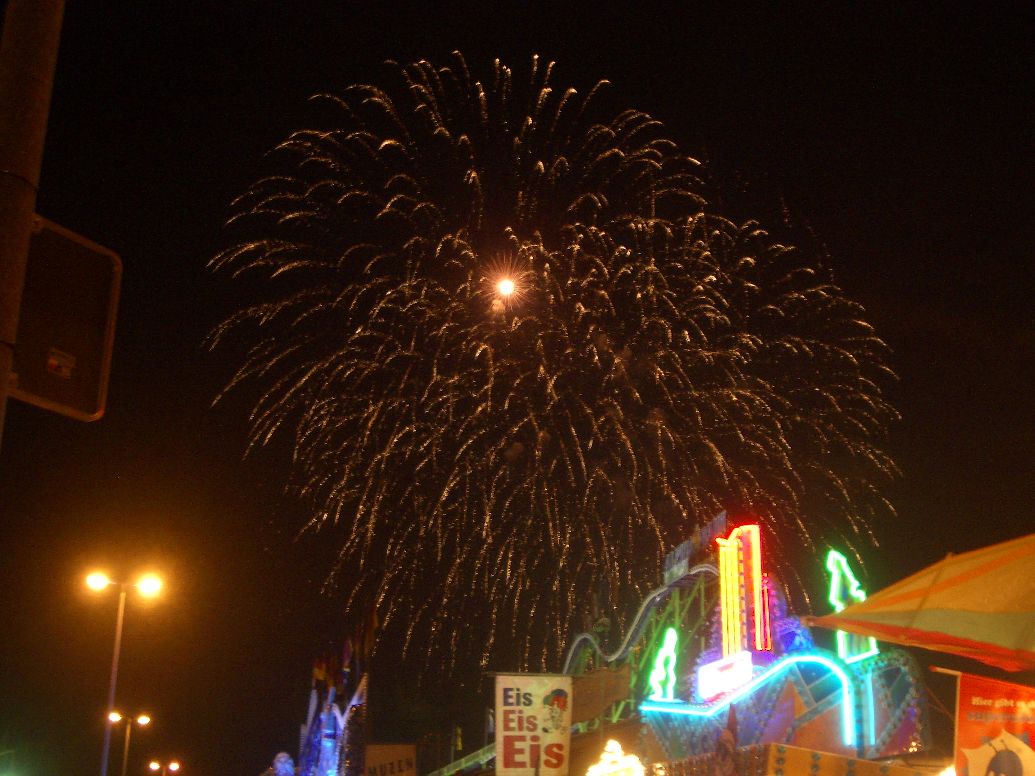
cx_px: 518
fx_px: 1465
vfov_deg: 29.7
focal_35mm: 49
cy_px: 388
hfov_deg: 38.9
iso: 100
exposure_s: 1/8
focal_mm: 8.2
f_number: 3.1
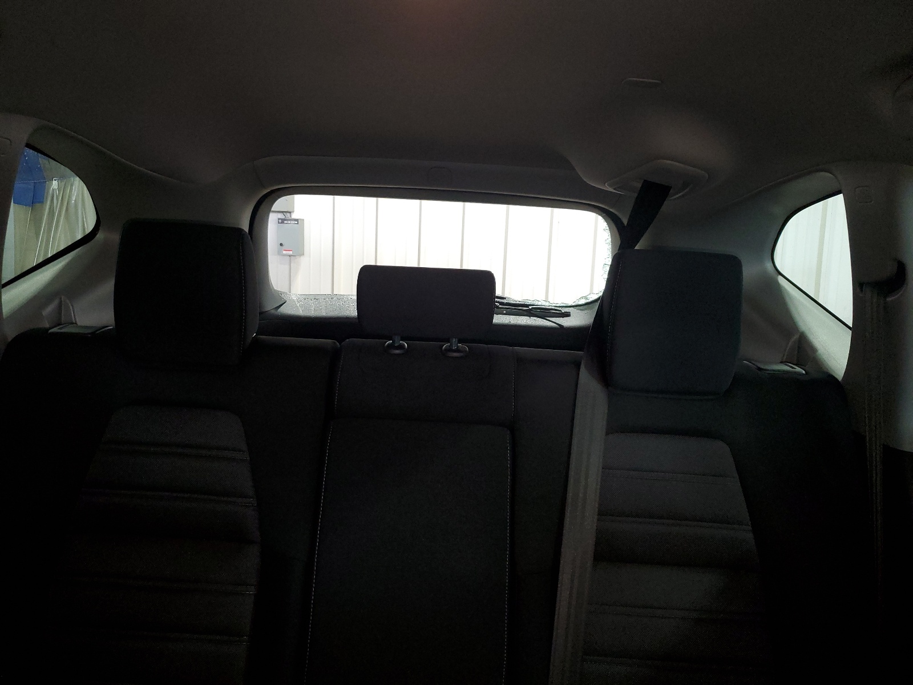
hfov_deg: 67.3
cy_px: 342
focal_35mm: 26
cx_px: 456
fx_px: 686
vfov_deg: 53.1
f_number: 1.5
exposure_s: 1/60.2
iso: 165
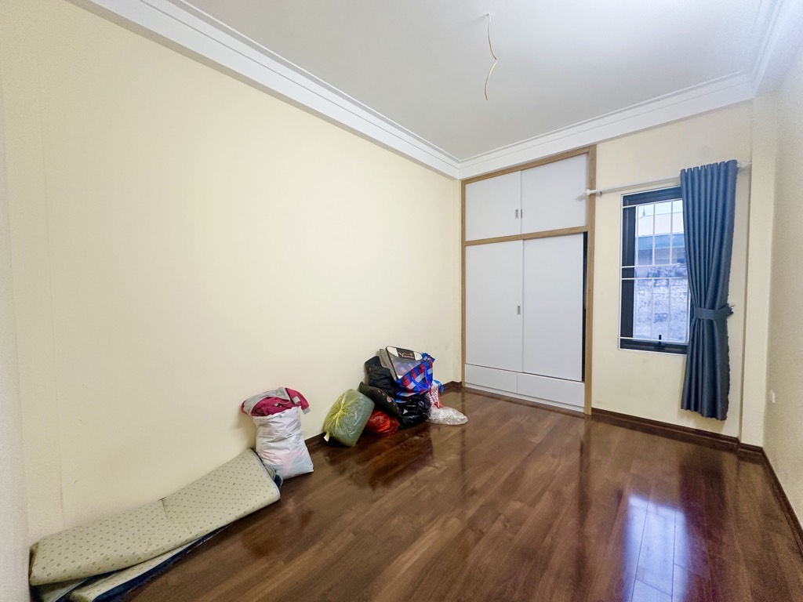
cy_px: 301
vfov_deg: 85.7
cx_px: 402
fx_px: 325
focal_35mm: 14
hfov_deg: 102.1
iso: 160
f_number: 2.2
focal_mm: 2.22
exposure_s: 1/50
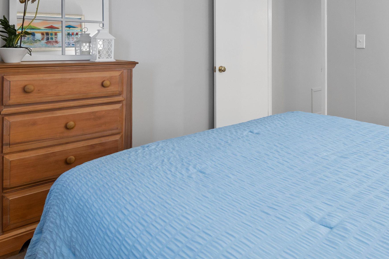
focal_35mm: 28
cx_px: 246
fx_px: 303
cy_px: 48
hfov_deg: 64.4
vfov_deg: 44.0
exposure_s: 1.3
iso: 100
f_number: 4.8
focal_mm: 11
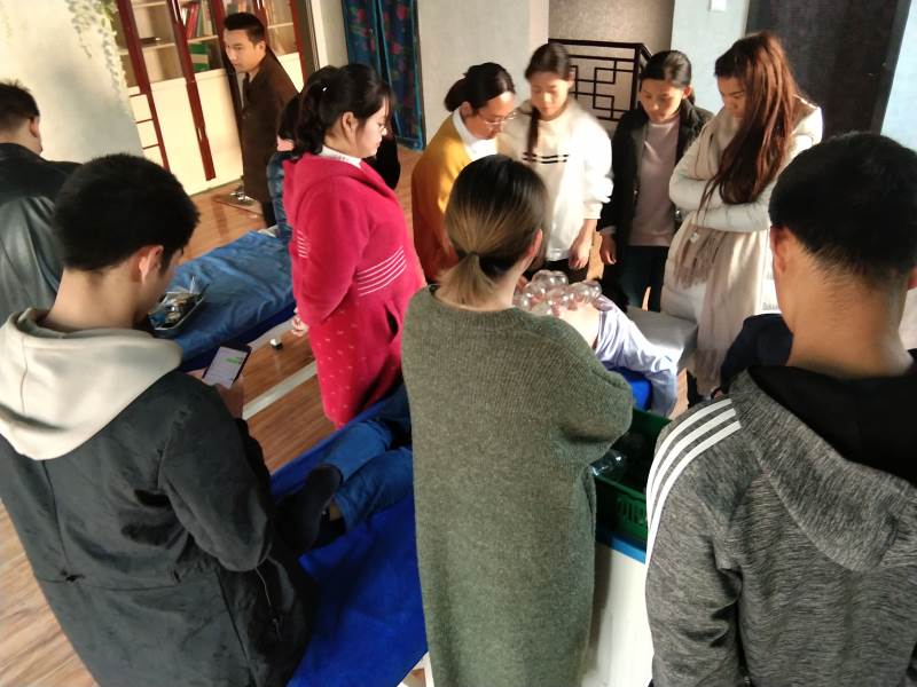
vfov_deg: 45.4
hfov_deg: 58.4
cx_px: 458
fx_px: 821
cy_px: 344
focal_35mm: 31
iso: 800
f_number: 2.2
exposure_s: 1/20
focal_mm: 3.69
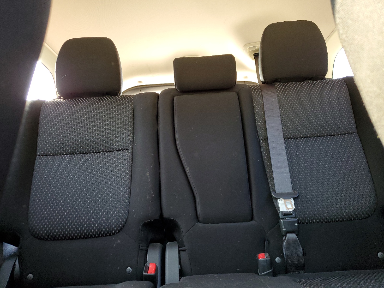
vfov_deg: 53.1
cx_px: 192
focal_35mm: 26
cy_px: 144
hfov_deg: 67.3
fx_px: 288
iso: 158
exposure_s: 1/60.2
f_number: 1.5
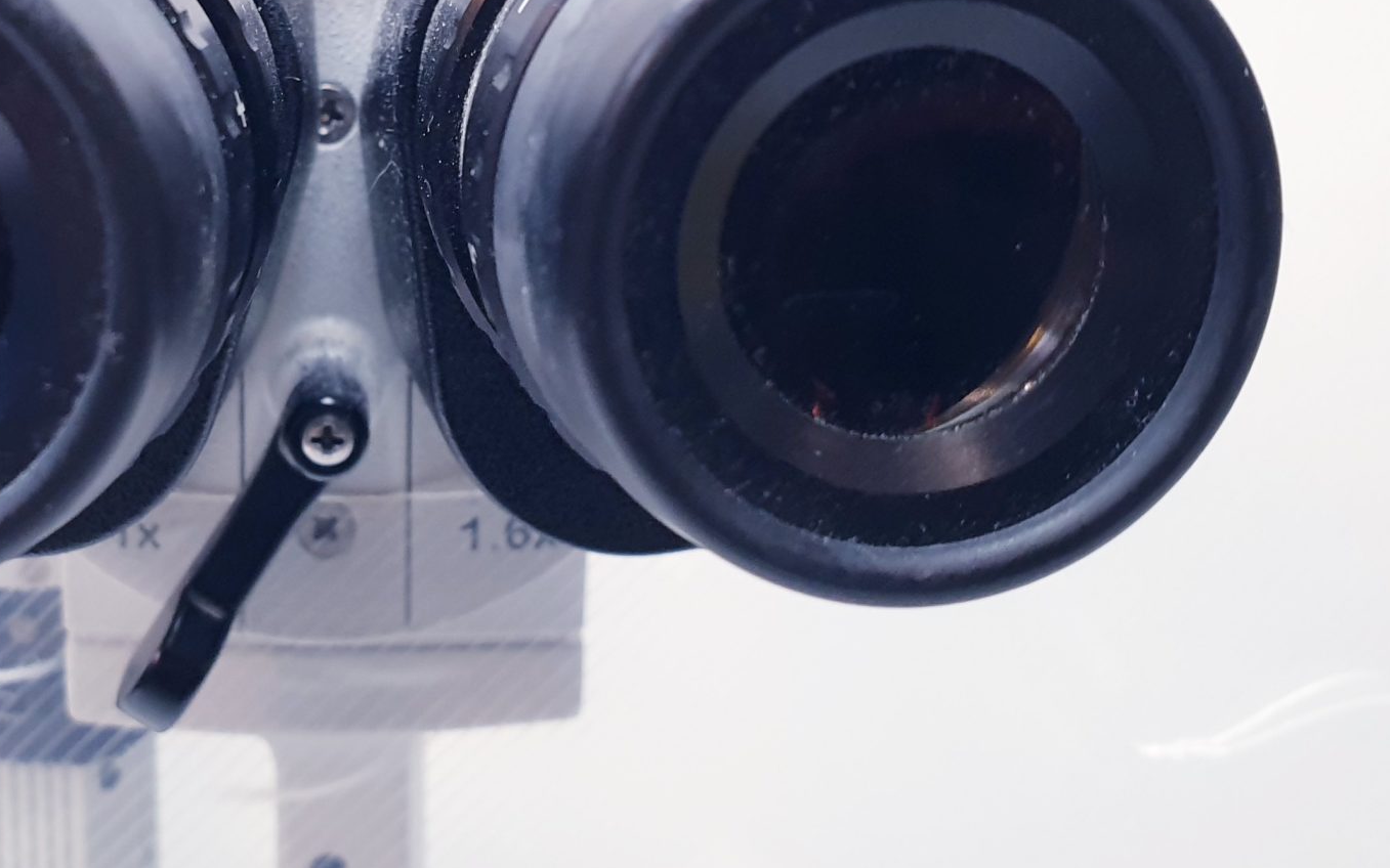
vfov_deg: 24.7
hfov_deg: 37.7
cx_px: 312
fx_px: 1970
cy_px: 265
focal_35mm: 52
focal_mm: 4.3
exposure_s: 1/50
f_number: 2.4
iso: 125
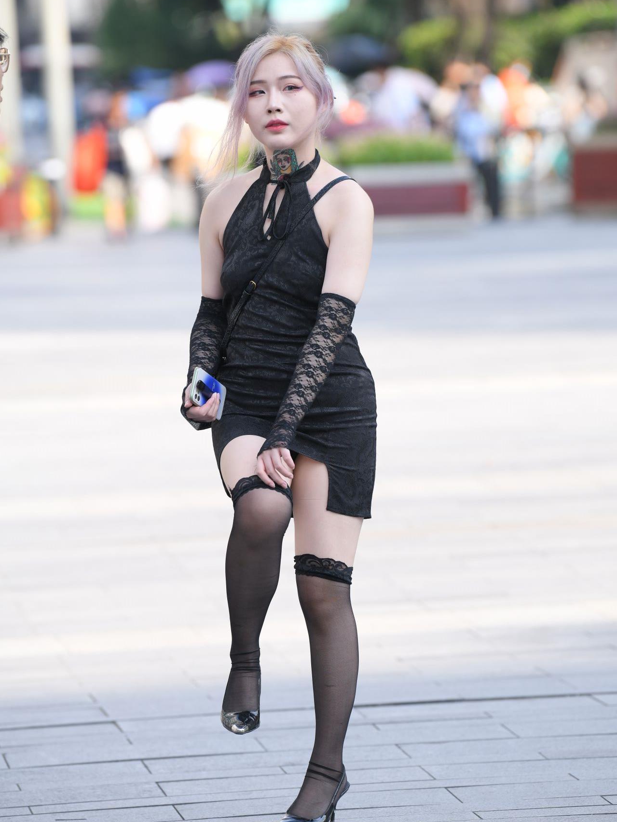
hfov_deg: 6.1
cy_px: 441
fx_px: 5751
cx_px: 337
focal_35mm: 242
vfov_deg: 8.2
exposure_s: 1/640
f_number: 4
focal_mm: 200
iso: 320
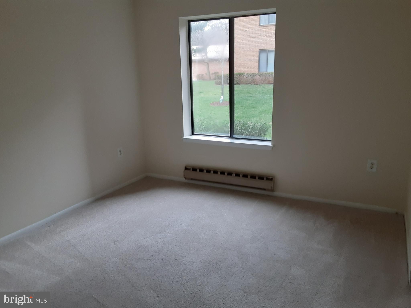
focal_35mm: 27
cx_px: 206
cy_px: 154
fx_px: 321
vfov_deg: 51.4
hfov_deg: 65.3
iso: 125
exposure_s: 1/60
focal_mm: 2.91
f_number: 1.9
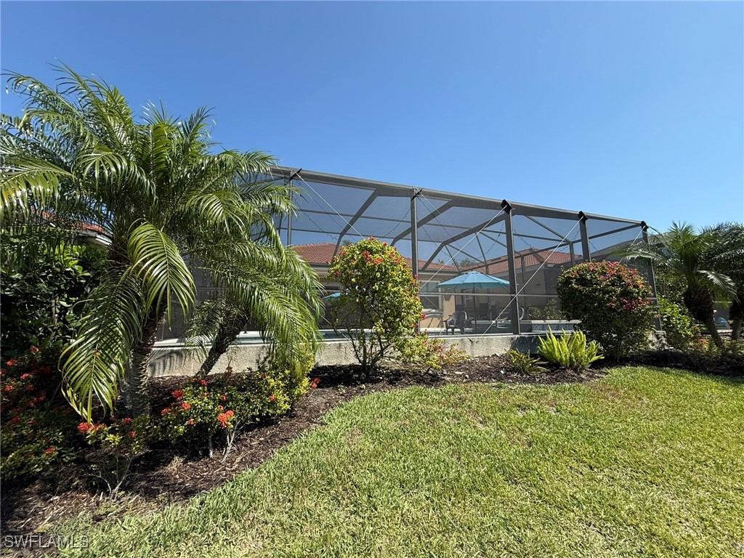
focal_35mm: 14
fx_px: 301
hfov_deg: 102.1
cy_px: 279
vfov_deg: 85.7
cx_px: 372
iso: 50
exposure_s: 1/1068
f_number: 2.2
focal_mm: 2.22
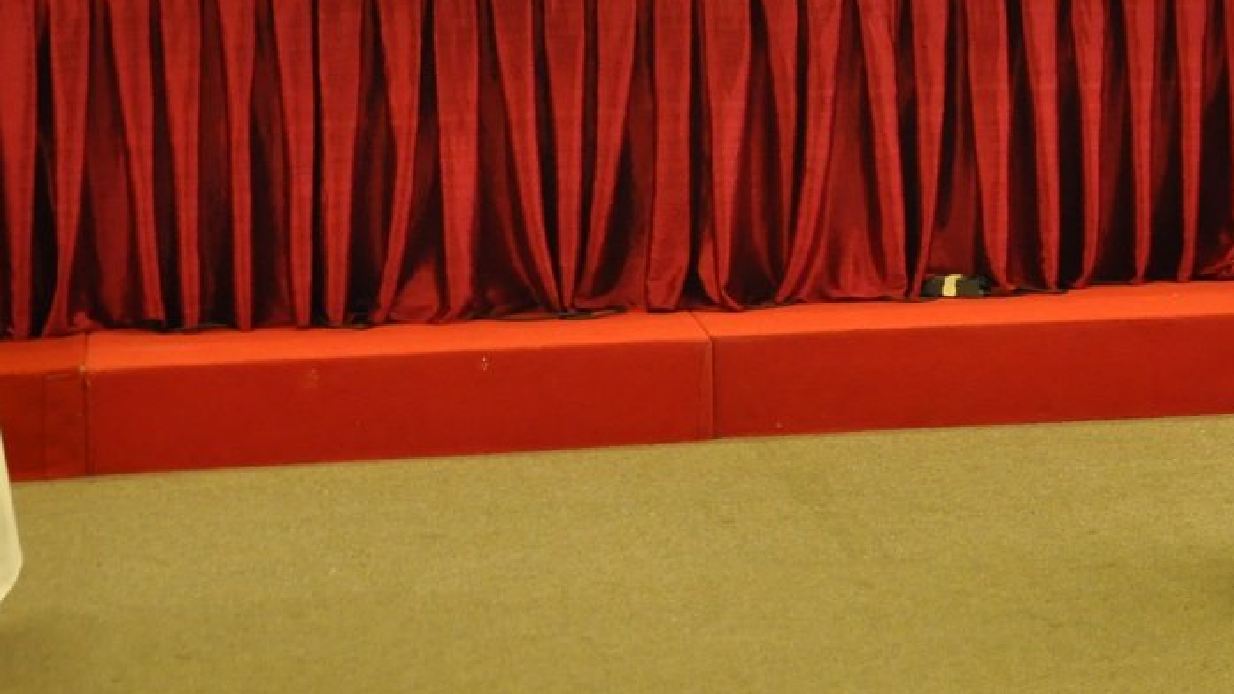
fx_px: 4427
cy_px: -104
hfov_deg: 15.8
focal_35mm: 135
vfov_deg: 8.9
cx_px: 896
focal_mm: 35
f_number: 4.5
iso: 900
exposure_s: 1/30
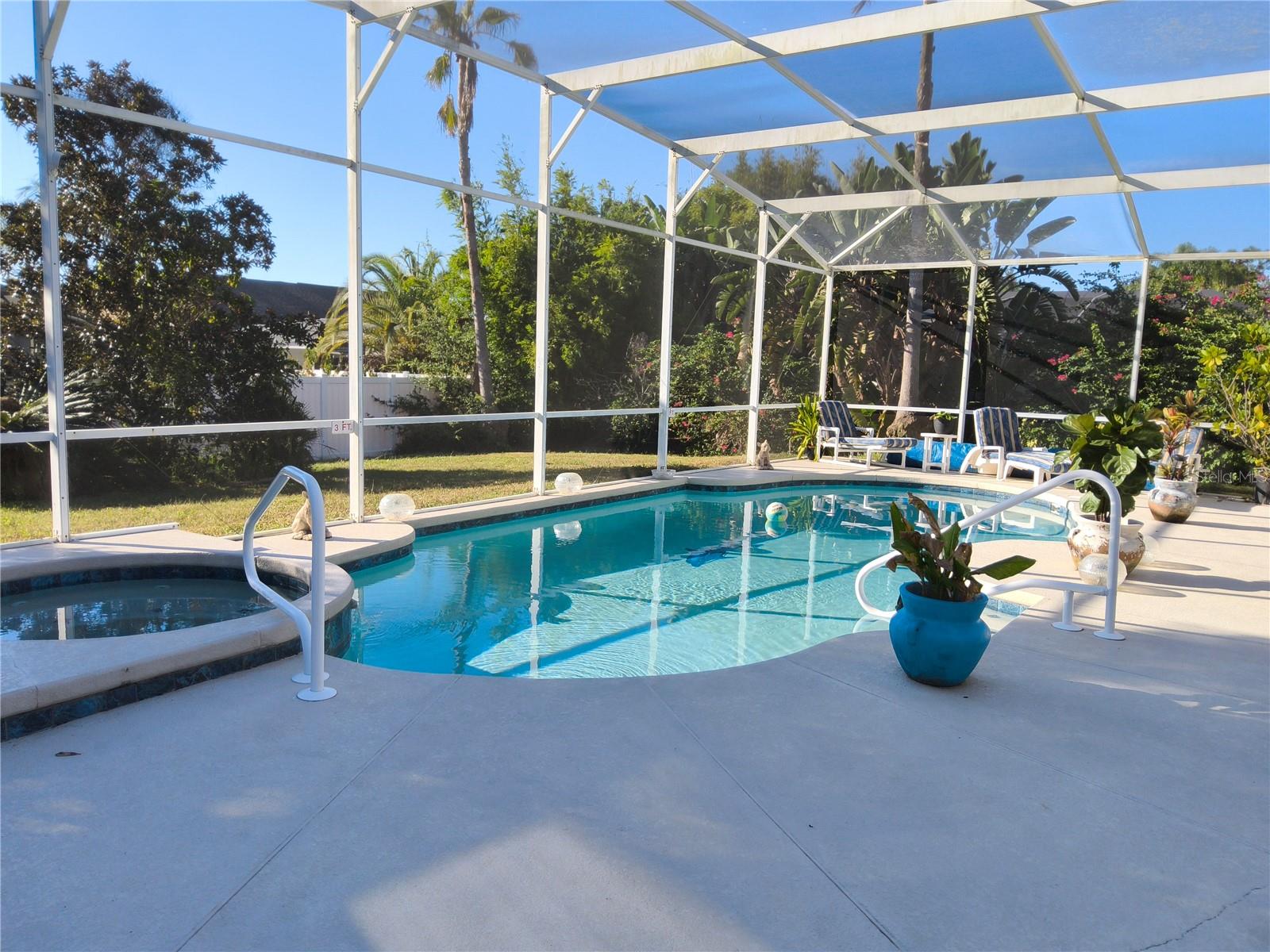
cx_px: 635
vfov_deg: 54.9
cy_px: 476
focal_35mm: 25
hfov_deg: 69.4
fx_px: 917
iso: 32
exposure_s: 1/530
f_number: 2
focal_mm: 3.08
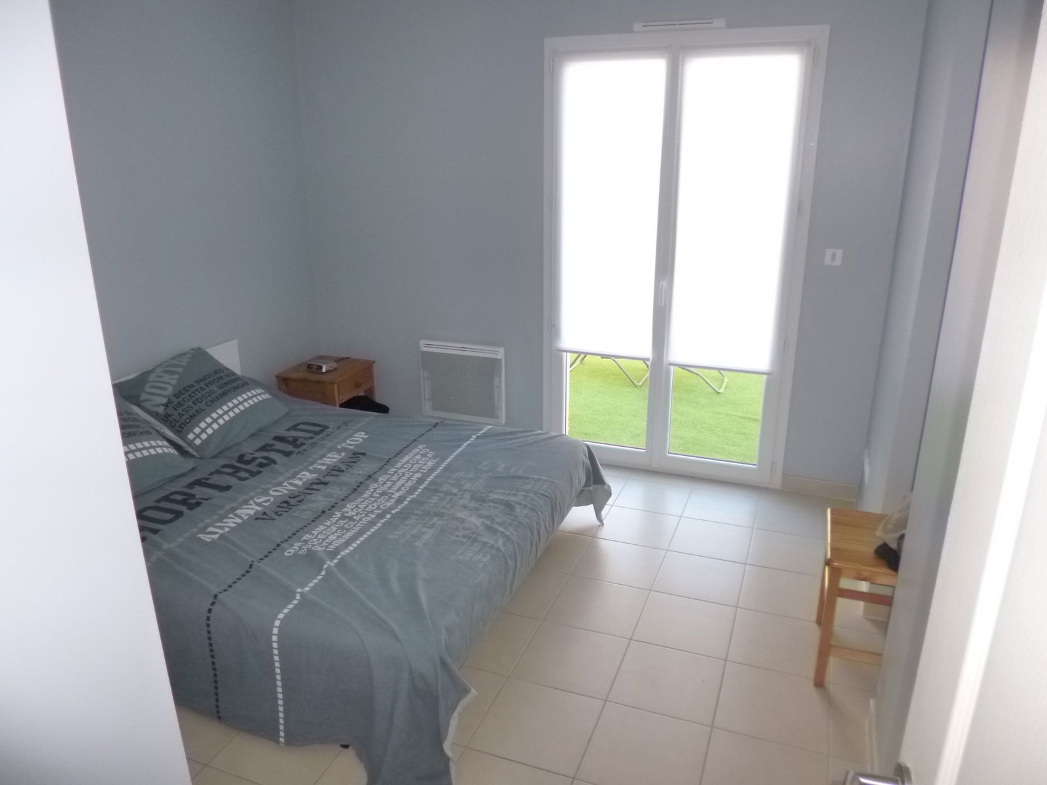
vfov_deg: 56.8
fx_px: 726
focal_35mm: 24
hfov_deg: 71.6
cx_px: 524
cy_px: 392
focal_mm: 4.3
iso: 200
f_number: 2.5
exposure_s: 1/60
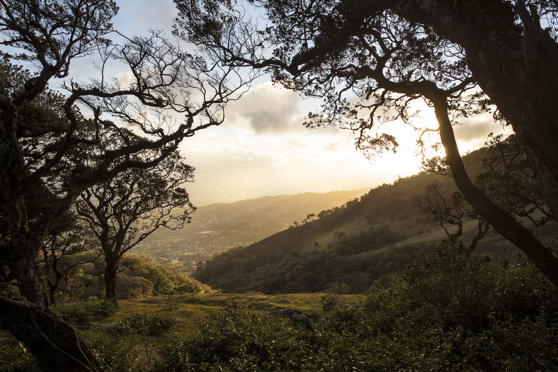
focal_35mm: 24
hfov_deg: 73.7
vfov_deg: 53.2
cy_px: 186
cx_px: 279
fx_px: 372
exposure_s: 1/250
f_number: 7.1
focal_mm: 24
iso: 100
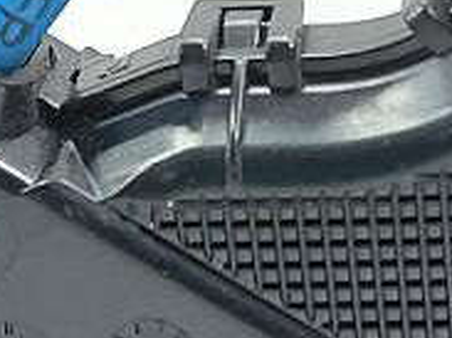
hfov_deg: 10.8
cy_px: 262
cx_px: 453
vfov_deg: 8.1
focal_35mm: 182
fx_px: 2375
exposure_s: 1/50
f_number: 1.8
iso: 160
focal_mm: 5.23
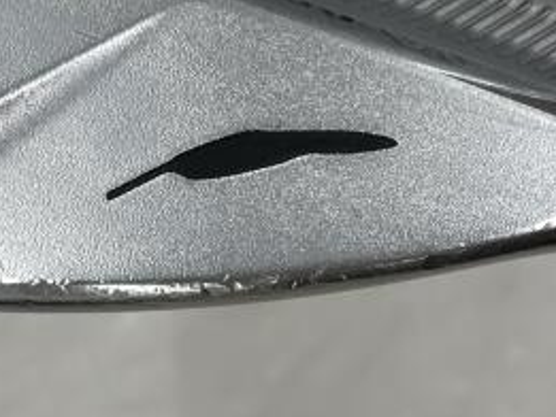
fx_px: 1655
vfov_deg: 14.3
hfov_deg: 19.1
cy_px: 115
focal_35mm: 103
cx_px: 258
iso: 25
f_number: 1.8
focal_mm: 3.99
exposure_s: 1/120
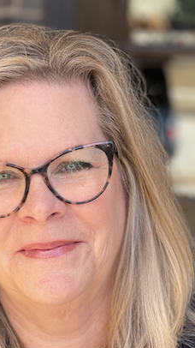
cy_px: 209
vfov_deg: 20.7
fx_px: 948
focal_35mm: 103
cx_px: 52
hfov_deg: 11.7
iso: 20
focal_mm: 7.5
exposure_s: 1/123
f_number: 2.2
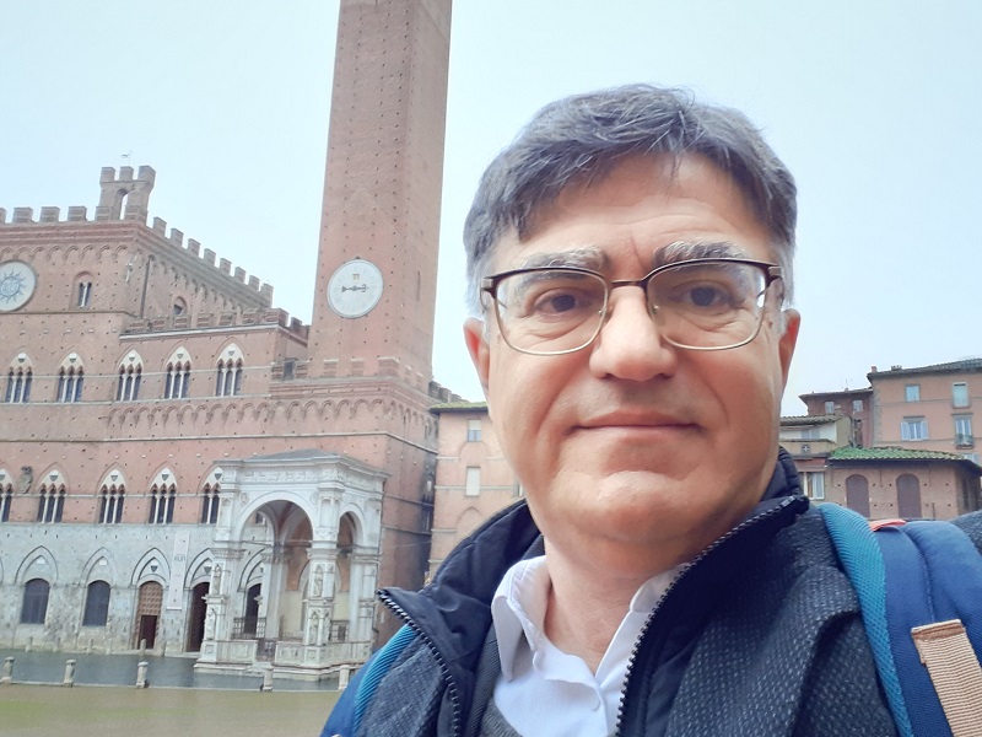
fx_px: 879
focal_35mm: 31
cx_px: 491
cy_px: 368
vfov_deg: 45.4
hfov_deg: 58.4
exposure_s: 1/50
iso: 125
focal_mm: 2.61
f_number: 2
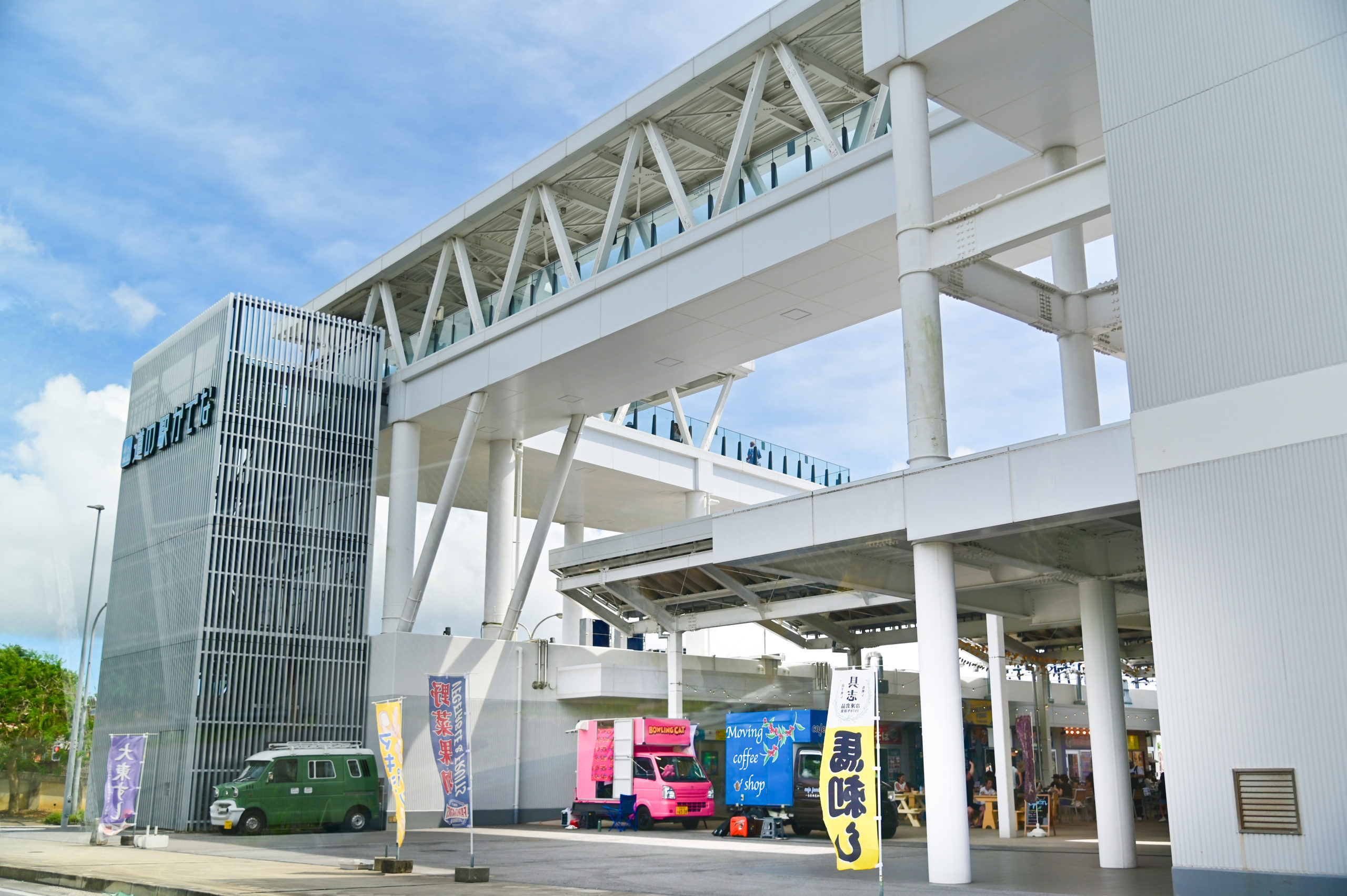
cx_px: 674
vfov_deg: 41.1
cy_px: 448
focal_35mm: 32
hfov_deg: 58.8
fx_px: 1196
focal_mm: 32
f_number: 4
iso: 100
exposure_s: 1/1250
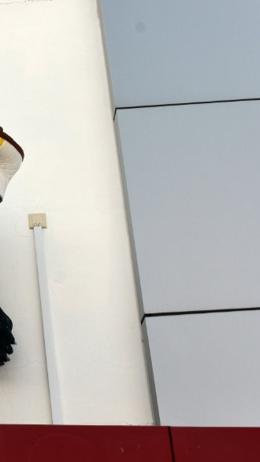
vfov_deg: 22.2
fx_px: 1176
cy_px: 229
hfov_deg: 12.1
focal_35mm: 96
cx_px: -127
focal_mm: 35
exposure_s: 1/500
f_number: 11
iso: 360
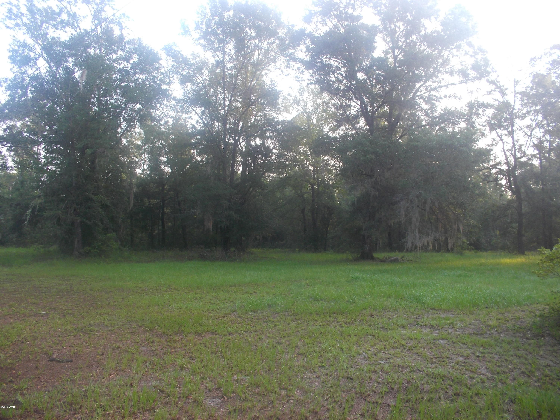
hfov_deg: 61.7
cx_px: 280
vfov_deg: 48.2
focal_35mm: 29
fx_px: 469
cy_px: 210
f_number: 3.3
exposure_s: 1/40
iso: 80
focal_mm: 4.1
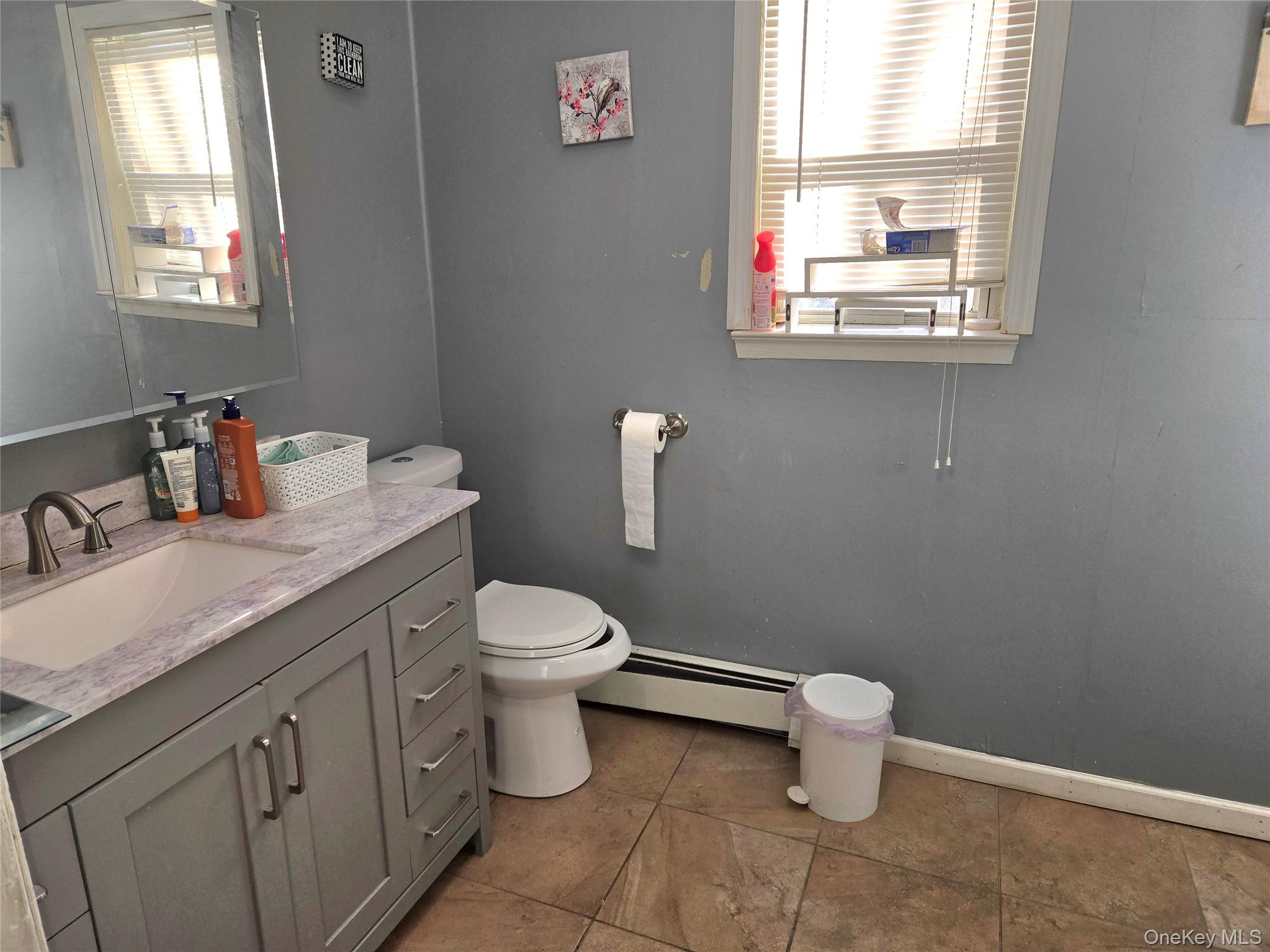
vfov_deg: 58.9
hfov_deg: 73.9
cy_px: 476
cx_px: 635
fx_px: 844
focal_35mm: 23
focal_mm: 5.4
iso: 40
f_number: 1.8
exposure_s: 1/120
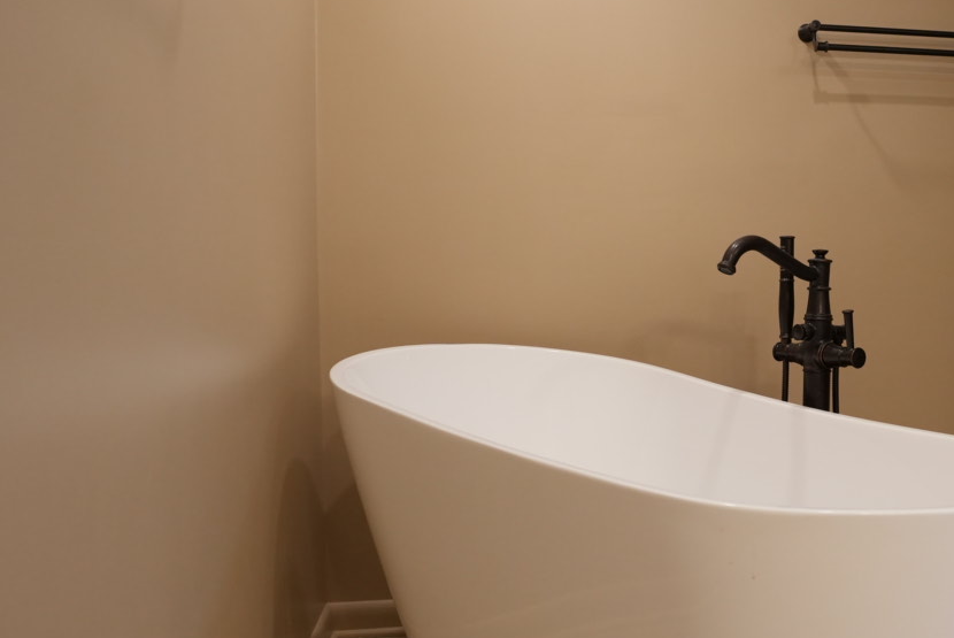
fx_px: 981
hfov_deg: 50.2
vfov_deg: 36.0
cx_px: 690
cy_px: 346
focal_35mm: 37
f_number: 3.5
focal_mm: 19
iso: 1600
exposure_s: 1/160
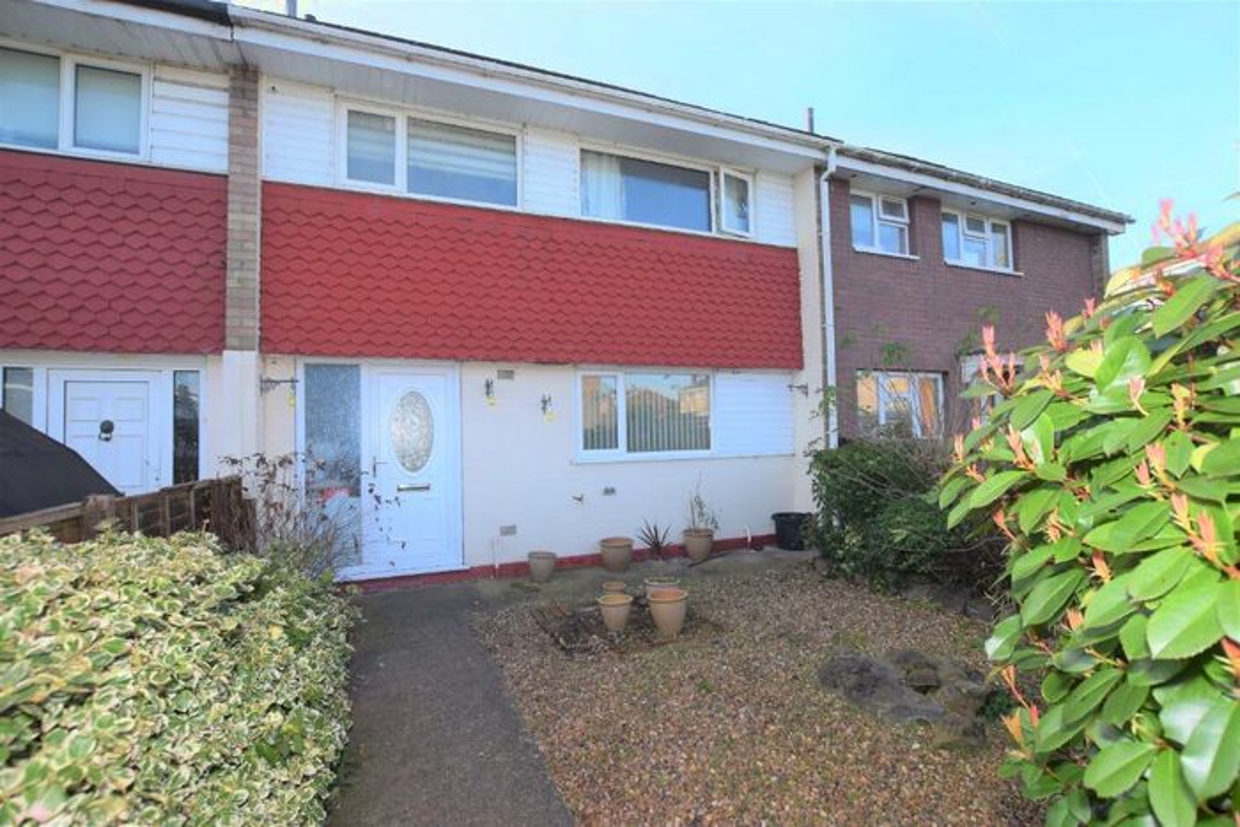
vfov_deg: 77.4
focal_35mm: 15
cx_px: 620
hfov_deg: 100.4
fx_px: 517
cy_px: 414
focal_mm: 10
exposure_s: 1/125
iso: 125
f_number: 5.6
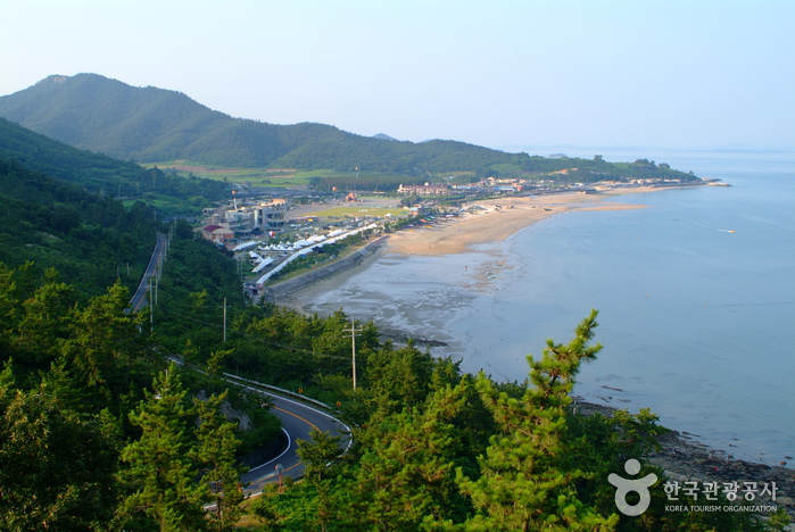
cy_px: 266
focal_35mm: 47
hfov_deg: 41.9
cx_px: 398
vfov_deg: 28.7
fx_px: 1039
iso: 100
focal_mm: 31
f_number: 5.6
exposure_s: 1/125
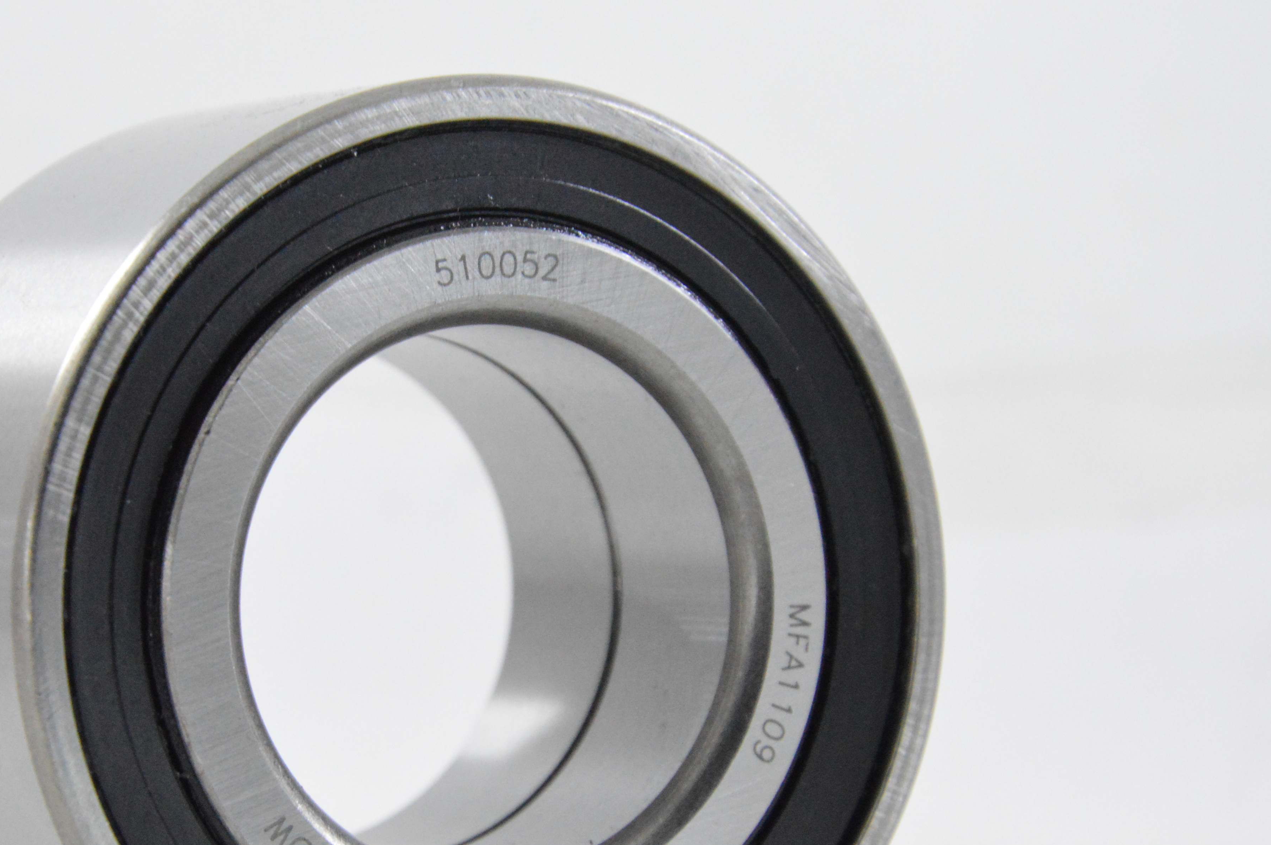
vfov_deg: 7.8
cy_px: 601
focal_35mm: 176
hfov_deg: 11.7
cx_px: 440
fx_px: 6208
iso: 3200
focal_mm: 70
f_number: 8
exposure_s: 1/100
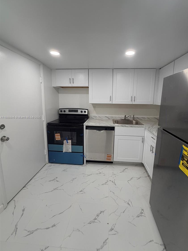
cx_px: 100
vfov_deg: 98.0
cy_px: 117
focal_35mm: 15
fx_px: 109
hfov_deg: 81.6
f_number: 2.2
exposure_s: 1/120
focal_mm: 2.22
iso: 125
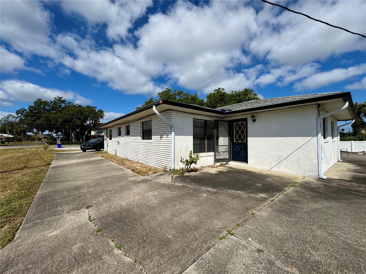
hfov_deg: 102.1
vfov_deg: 85.7
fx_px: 148
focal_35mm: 14
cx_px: 183
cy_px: 137
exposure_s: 1/3717
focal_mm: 2.22
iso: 40
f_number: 2.2
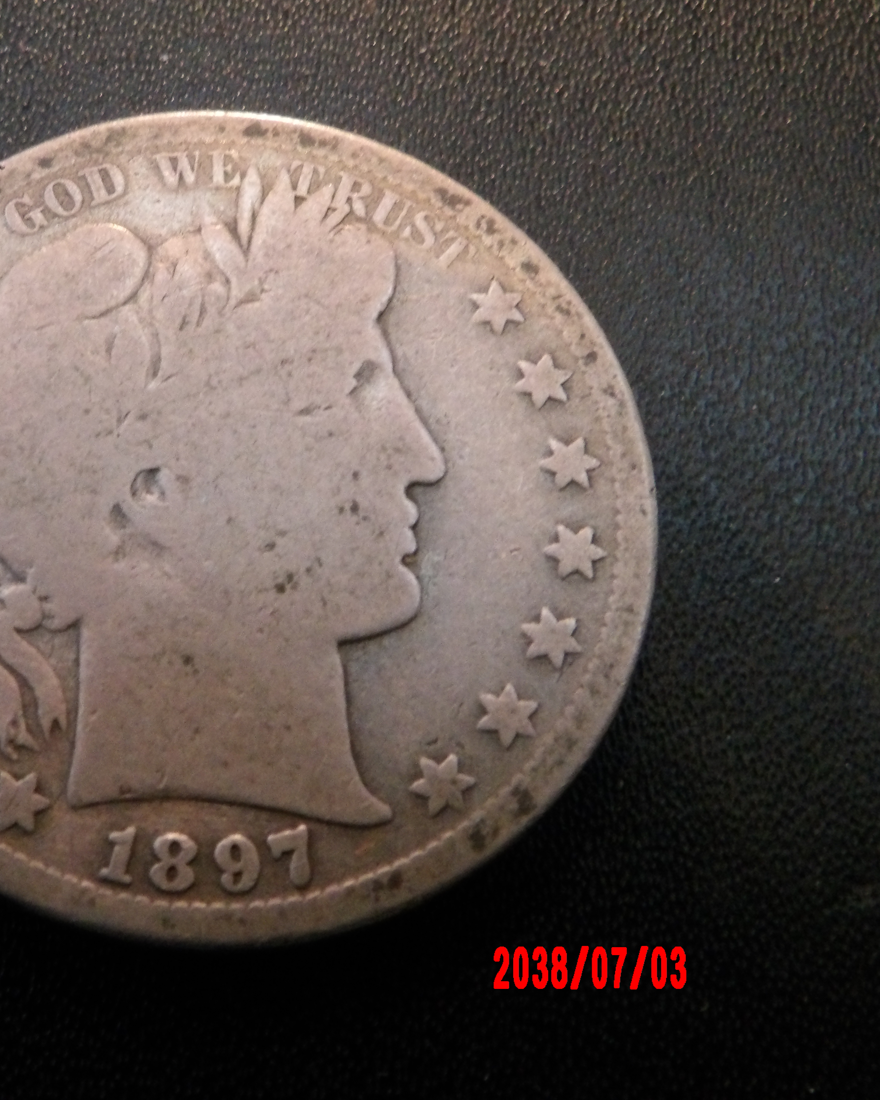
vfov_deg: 38.8
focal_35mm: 48
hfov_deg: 30.7
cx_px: 174
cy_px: 504
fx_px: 1563
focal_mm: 6.2
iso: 793
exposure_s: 1/15
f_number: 4.5
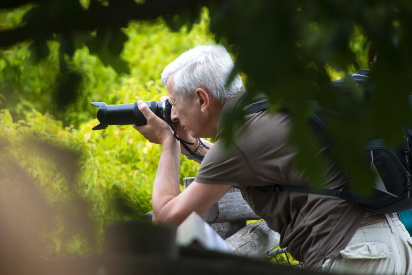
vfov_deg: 4.0
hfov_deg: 6.0
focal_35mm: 341
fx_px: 3903
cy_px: 138
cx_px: 206
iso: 320
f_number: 4.8
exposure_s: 1/400
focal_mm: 340
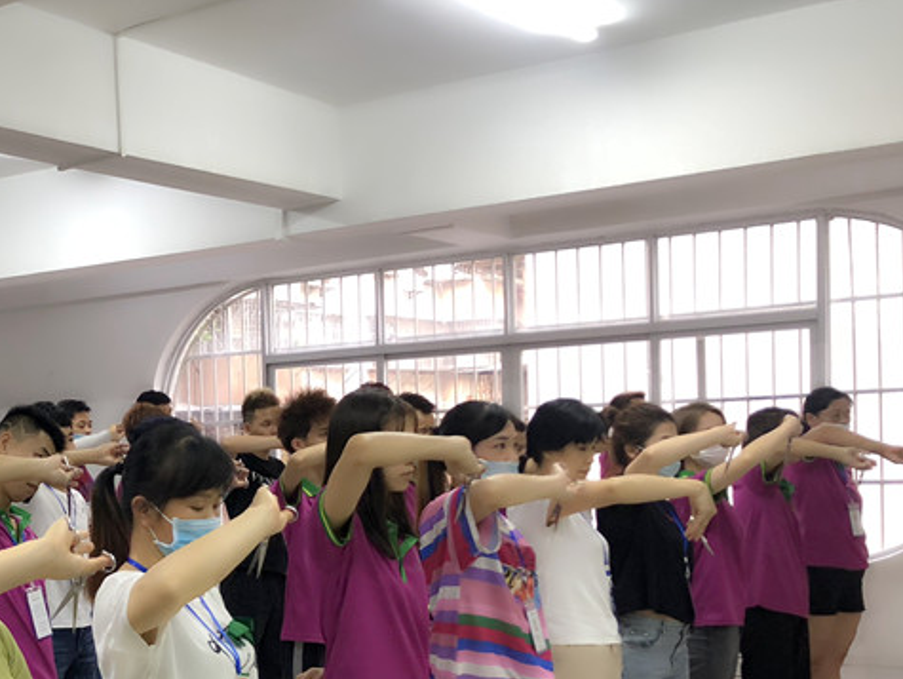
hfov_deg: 34.0
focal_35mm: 53
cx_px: 72
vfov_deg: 27.1
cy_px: 530
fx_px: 1384
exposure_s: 1/30
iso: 40
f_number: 1.8
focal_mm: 3.99
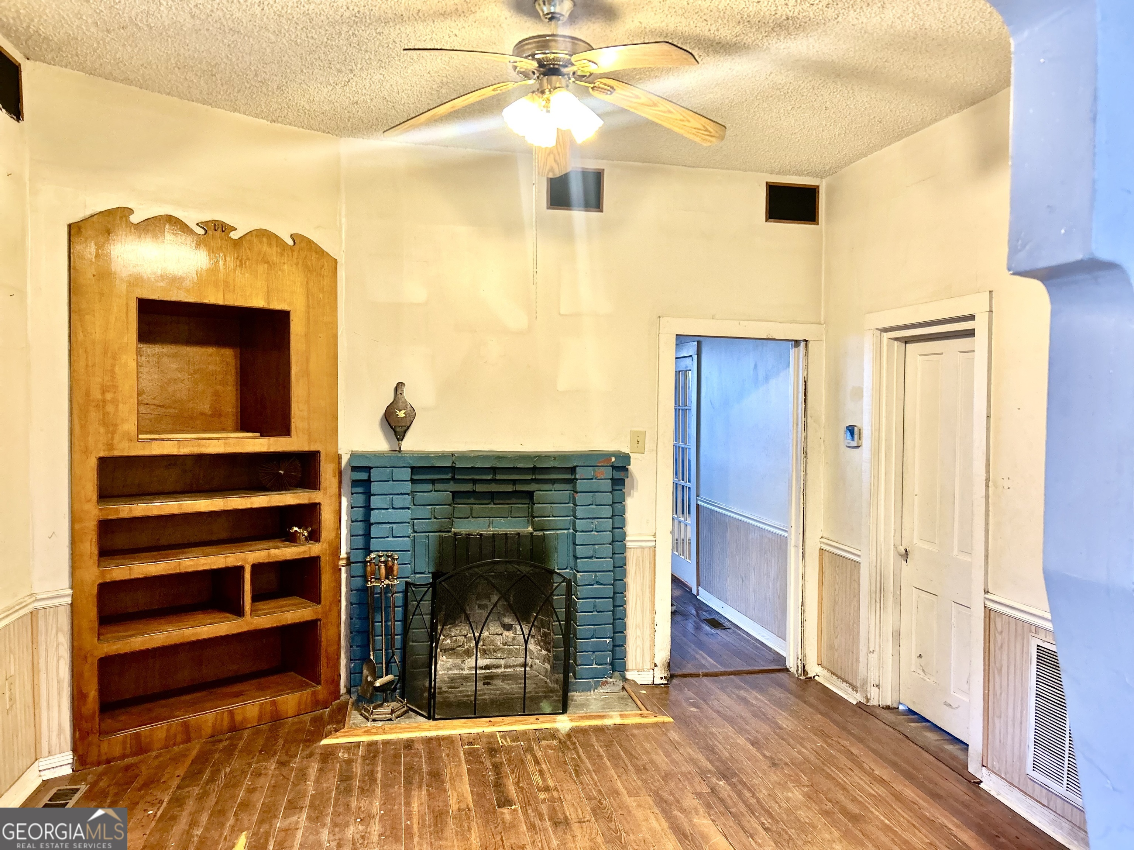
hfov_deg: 67.3
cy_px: 425
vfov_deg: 53.1
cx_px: 567
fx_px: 852
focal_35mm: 26
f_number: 1.5
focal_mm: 5.7
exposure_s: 1/60
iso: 250
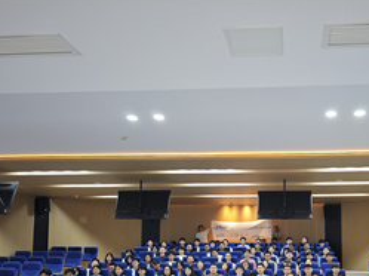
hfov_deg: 48.5
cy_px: 217
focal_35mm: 37
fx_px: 394
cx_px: 271
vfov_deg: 37.3
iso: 200
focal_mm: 8.72
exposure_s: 1/50
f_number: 1.63
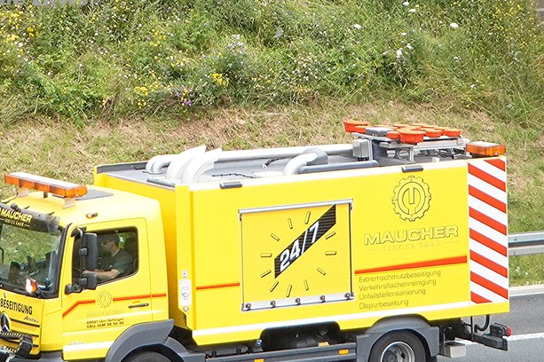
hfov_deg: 19.0
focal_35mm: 107
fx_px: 1623
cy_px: 205
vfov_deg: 12.7
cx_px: 197
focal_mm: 54.9
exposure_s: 1/2000
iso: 2000
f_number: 5.6
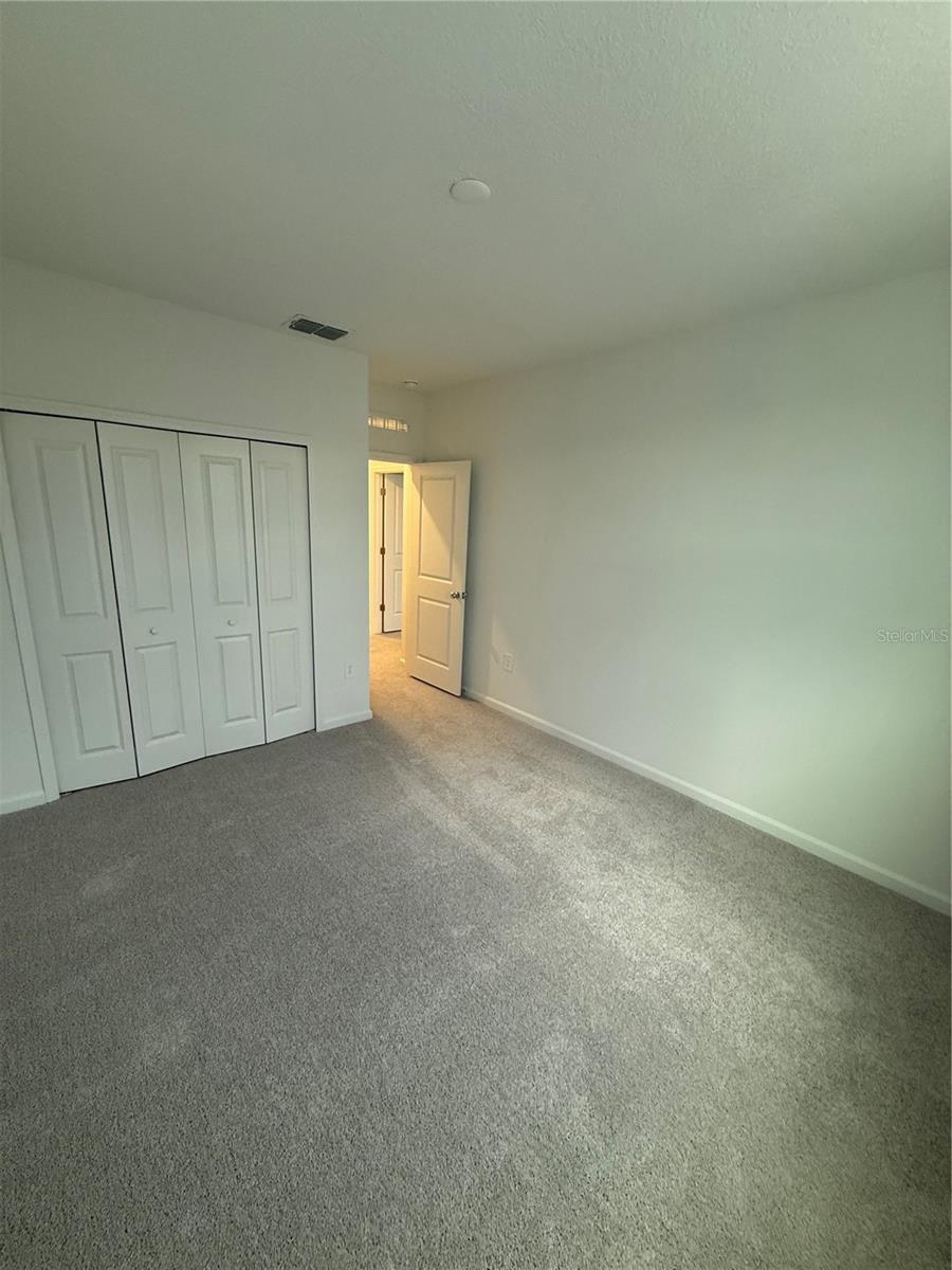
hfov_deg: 85.7
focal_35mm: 14
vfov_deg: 102.1
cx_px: 476
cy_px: 635
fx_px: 513
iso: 250
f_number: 2.2
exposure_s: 1/60
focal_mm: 2.22
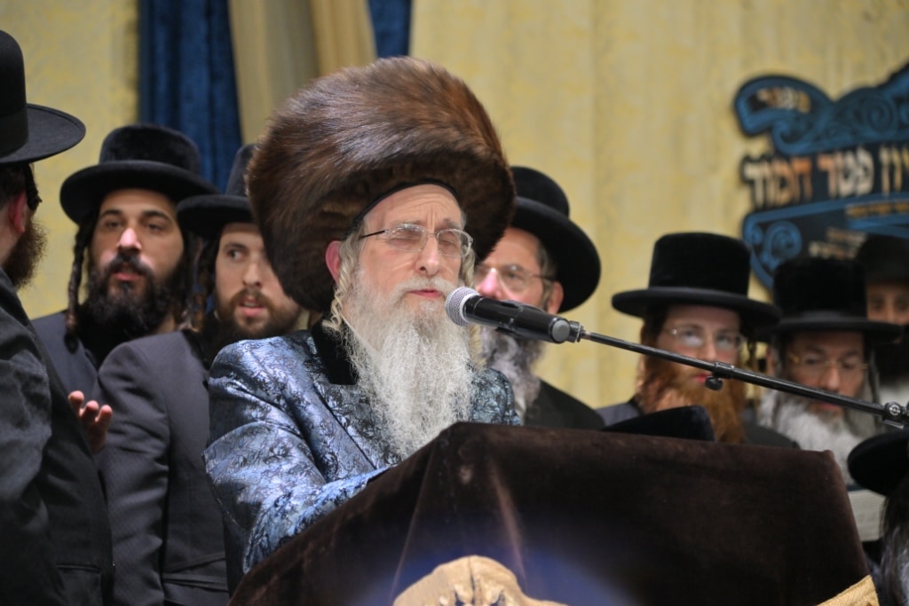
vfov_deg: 11.4
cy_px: 303
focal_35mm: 120
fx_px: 3030
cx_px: 454
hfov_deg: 17.1
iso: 800
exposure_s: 1/160
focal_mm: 120
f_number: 4
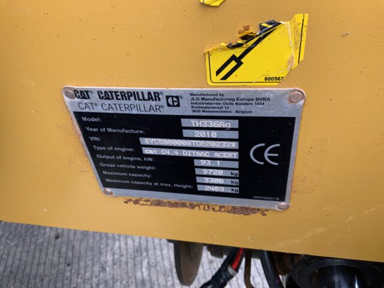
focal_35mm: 29
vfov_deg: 48.2
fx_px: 322
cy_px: 144
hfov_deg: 61.7
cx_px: 192
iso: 64
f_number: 1.8
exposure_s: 1/90
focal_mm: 3
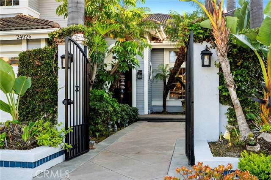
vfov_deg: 34.2
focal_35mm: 39
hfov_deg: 49.6
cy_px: 90
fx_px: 293
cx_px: 136
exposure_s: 1/6
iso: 125
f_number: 9
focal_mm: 39
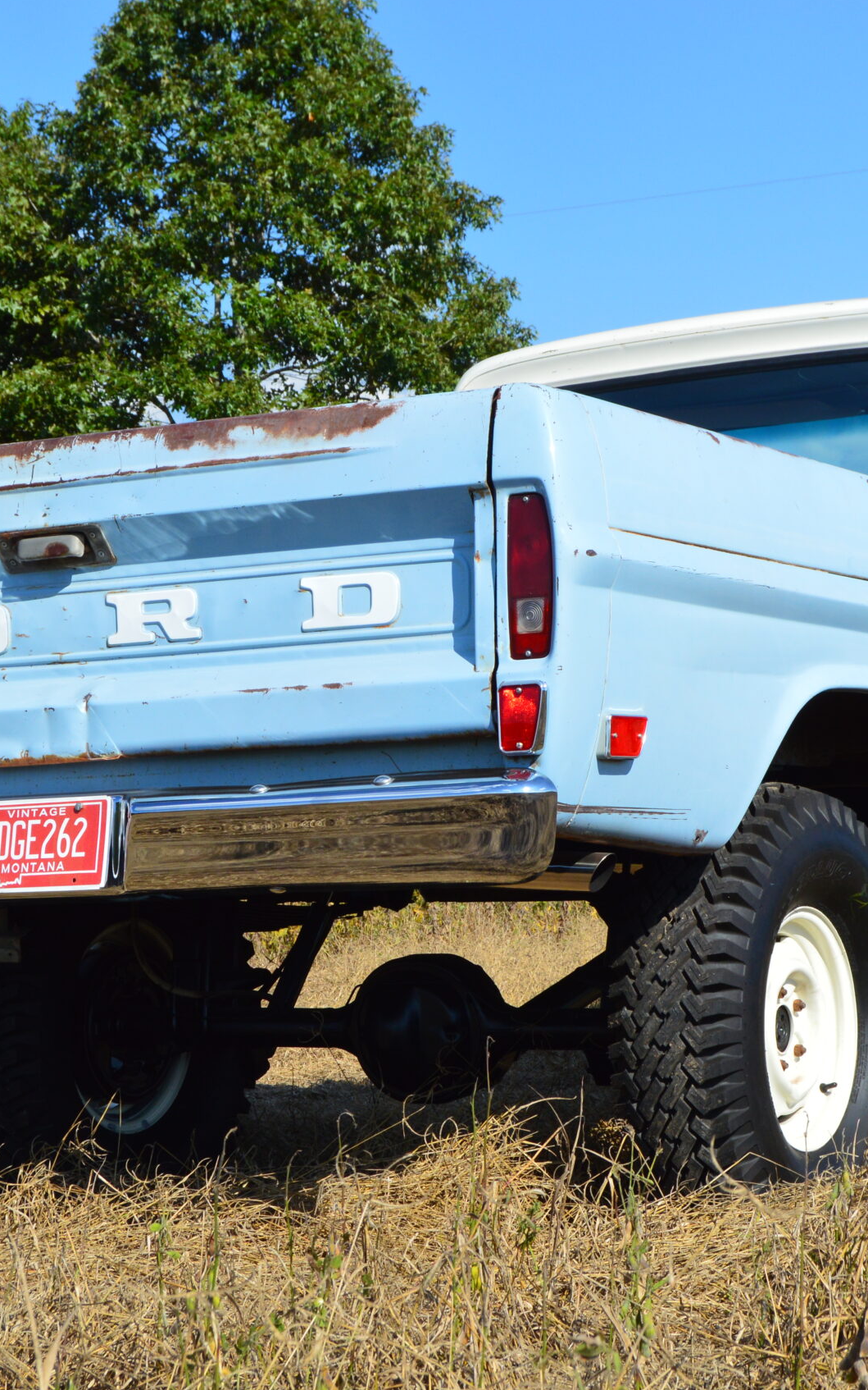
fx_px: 3057
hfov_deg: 16.1
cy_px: 693
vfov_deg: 25.6
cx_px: 534
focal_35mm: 81
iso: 360
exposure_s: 1/500
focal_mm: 35
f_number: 11
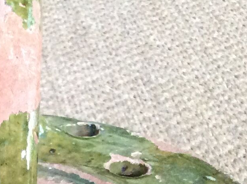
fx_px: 954
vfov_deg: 10.6
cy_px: 287
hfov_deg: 14.5
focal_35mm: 134
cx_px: -14
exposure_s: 1/25
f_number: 2.4
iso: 250
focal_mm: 3.3
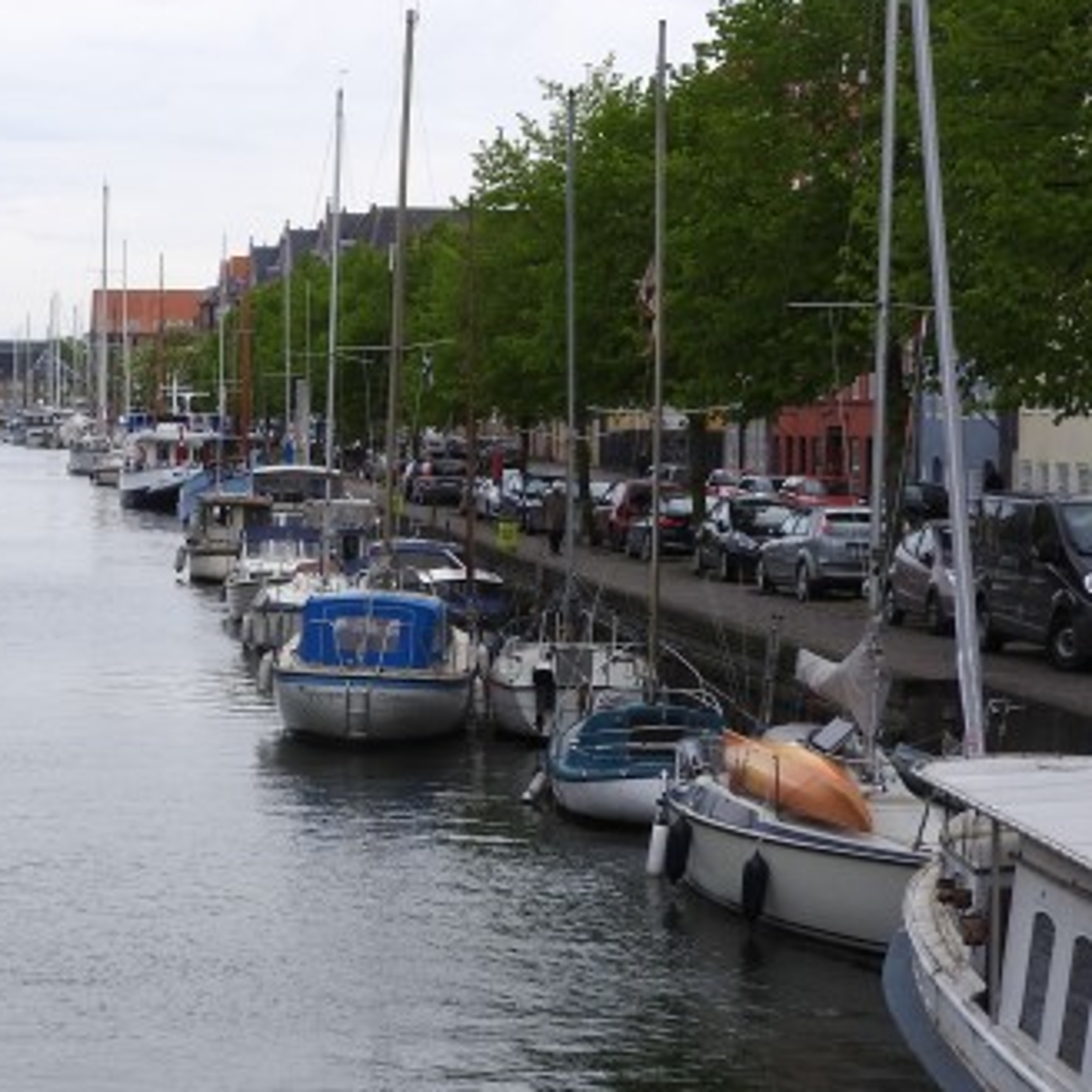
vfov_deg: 17.9
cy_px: 573
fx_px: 3462
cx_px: -153
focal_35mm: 97
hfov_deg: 17.2
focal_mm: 8.1
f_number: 4
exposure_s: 1/640
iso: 100
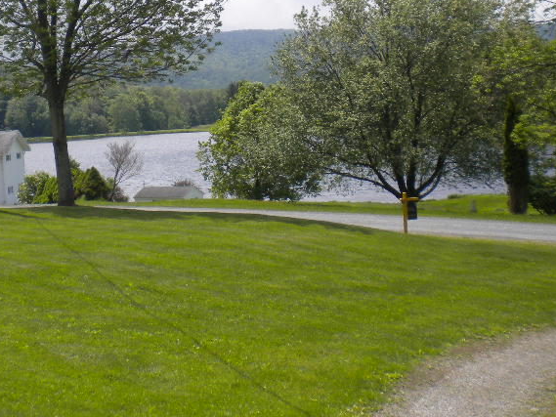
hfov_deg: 30.3
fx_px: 1012
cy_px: 159
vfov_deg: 23.2
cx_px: 145
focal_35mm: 63
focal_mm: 6.3
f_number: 4.6
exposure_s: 1/914
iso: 113
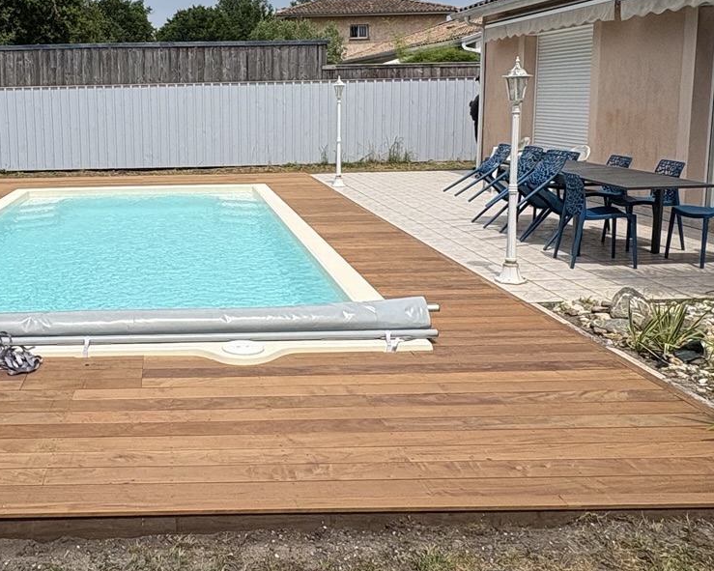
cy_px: 205
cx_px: 165
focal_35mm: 37
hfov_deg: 47.0
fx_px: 782
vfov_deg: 39.8
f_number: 2.2
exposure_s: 1/3247
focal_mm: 2.22
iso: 50
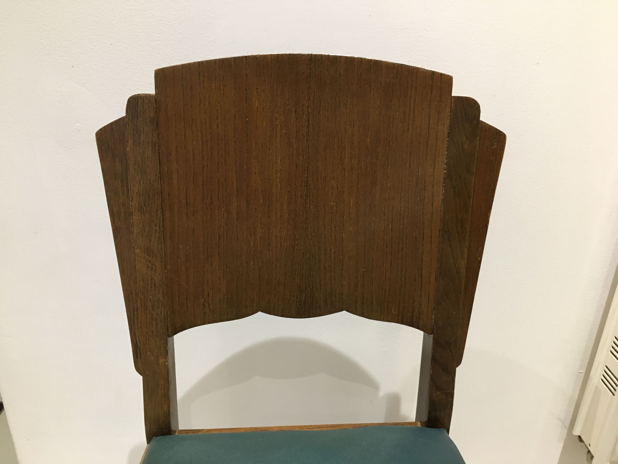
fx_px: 518
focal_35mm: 29
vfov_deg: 48.2
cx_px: 309
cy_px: 232
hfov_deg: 61.7
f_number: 2.2
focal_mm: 4.15
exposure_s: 1/17
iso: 200
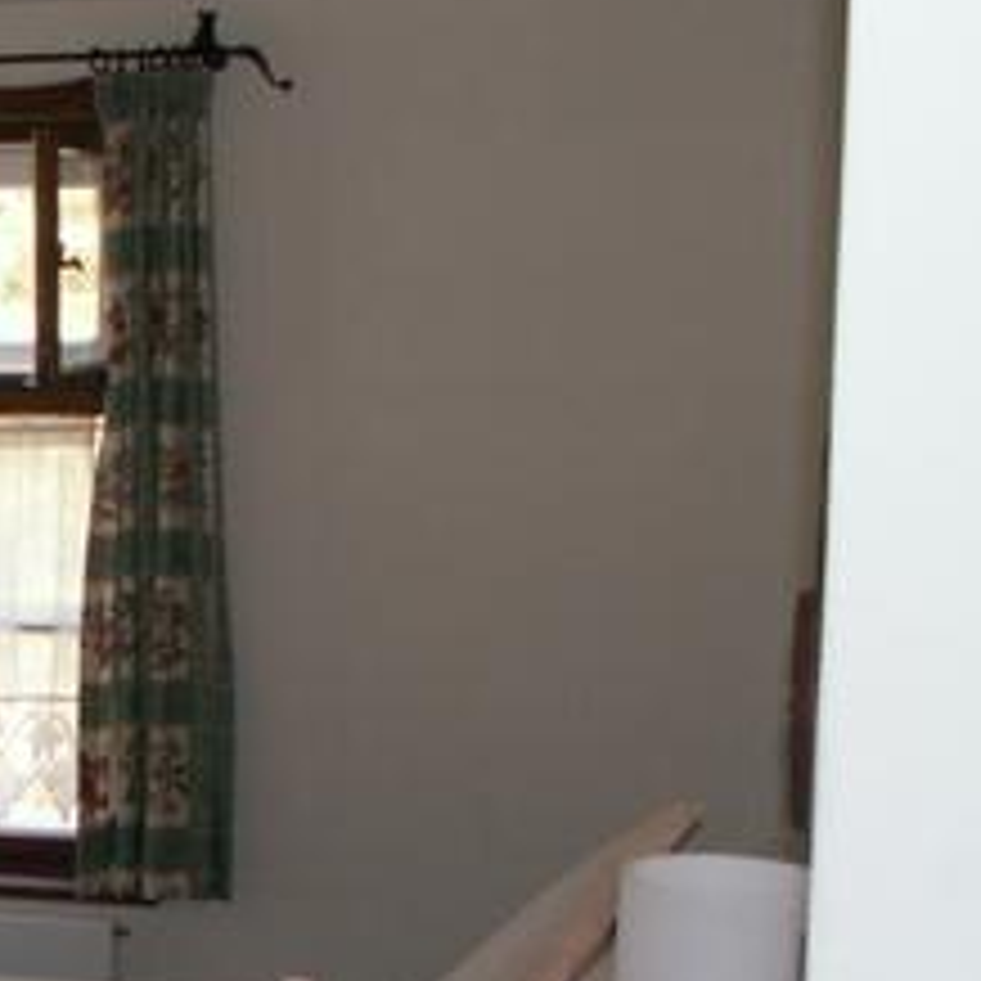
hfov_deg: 17.6
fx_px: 2918
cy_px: 864
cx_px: -374
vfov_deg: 18.8
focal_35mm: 91
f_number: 2.8
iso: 80
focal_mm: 5.86
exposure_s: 1/40
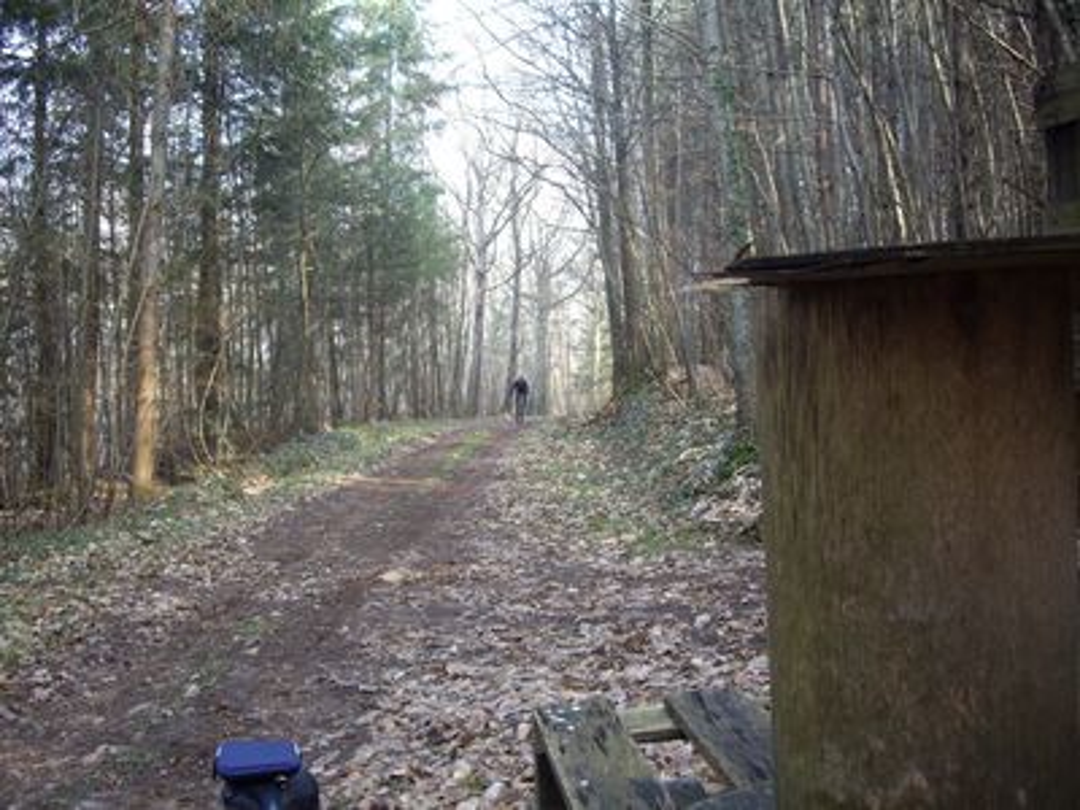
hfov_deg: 49.0
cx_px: 540
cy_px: 405
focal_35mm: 38
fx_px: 1186
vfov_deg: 37.7
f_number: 2.8
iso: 100
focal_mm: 7.9
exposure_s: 1/60
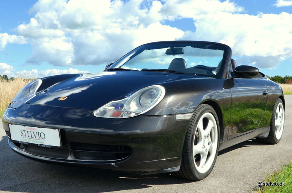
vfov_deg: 39.8
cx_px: 146
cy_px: 96
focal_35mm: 33
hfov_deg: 57.3
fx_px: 267
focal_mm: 22
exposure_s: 1/200
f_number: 7.1
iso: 200
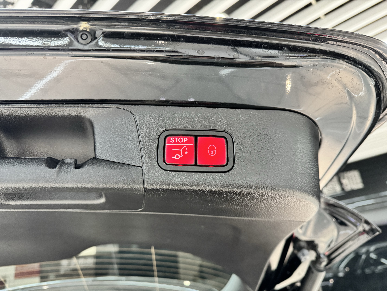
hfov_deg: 71.6
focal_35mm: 24
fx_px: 268
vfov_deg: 56.8
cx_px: 194
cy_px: 146
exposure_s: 1/50
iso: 400
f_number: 1.78
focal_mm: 6.76
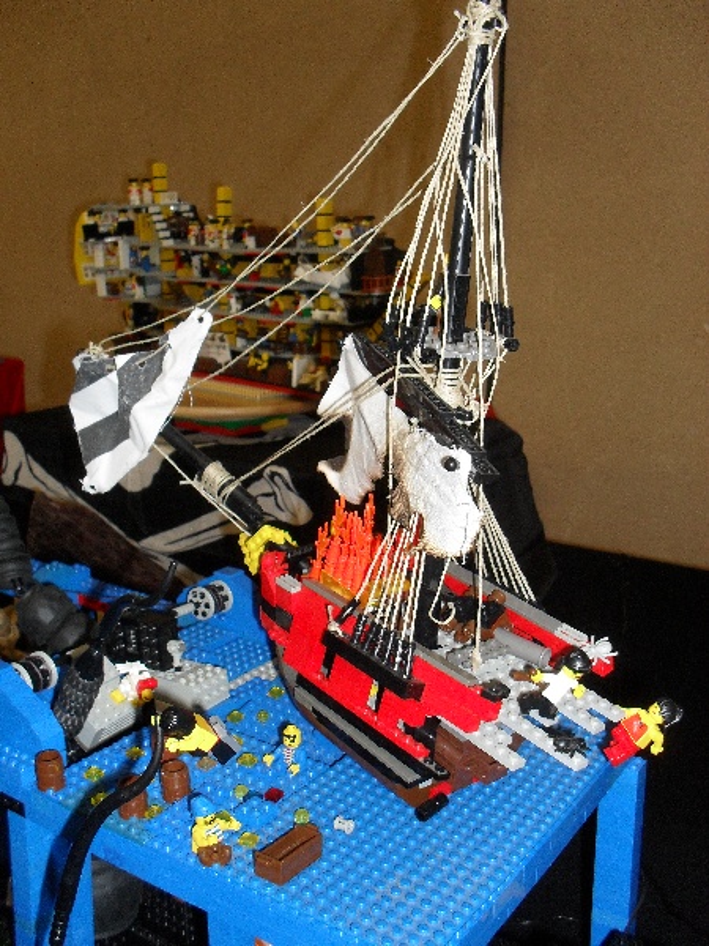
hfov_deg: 40.7
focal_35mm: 35
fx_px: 956
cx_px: 354
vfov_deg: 52.6
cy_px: 473
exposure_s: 1/45
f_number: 3.2
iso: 200
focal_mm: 6.3
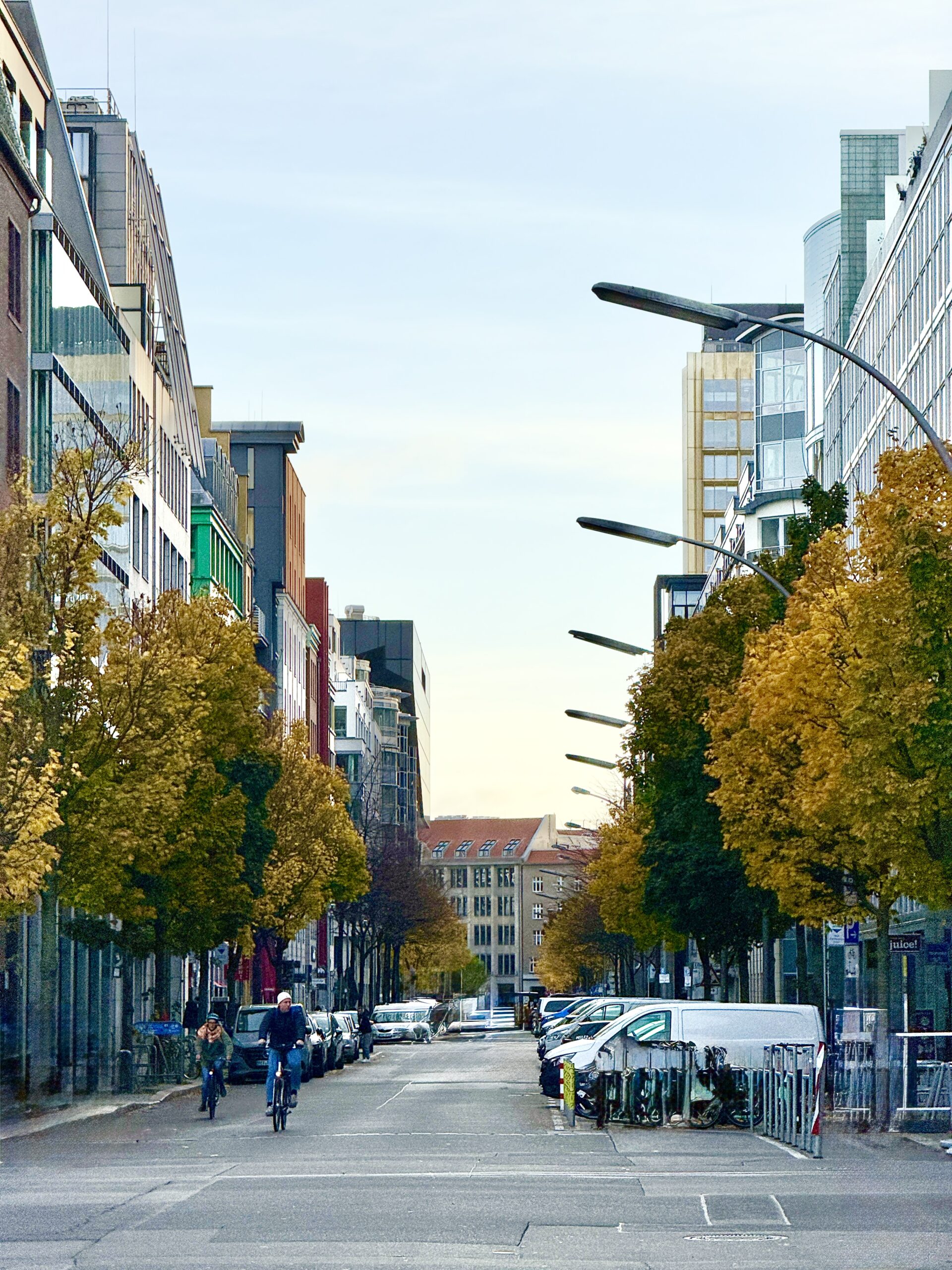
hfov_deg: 12.3
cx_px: 476
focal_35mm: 120
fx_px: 4400
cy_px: 635
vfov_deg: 16.4
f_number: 2.8
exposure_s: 1/1368
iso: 50
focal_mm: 15.66
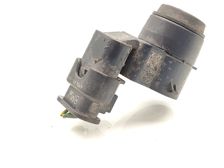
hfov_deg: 48.7
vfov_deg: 37.4
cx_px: 133
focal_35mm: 38
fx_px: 246
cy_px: 60
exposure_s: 1/100
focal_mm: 5.89
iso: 250
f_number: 1.89
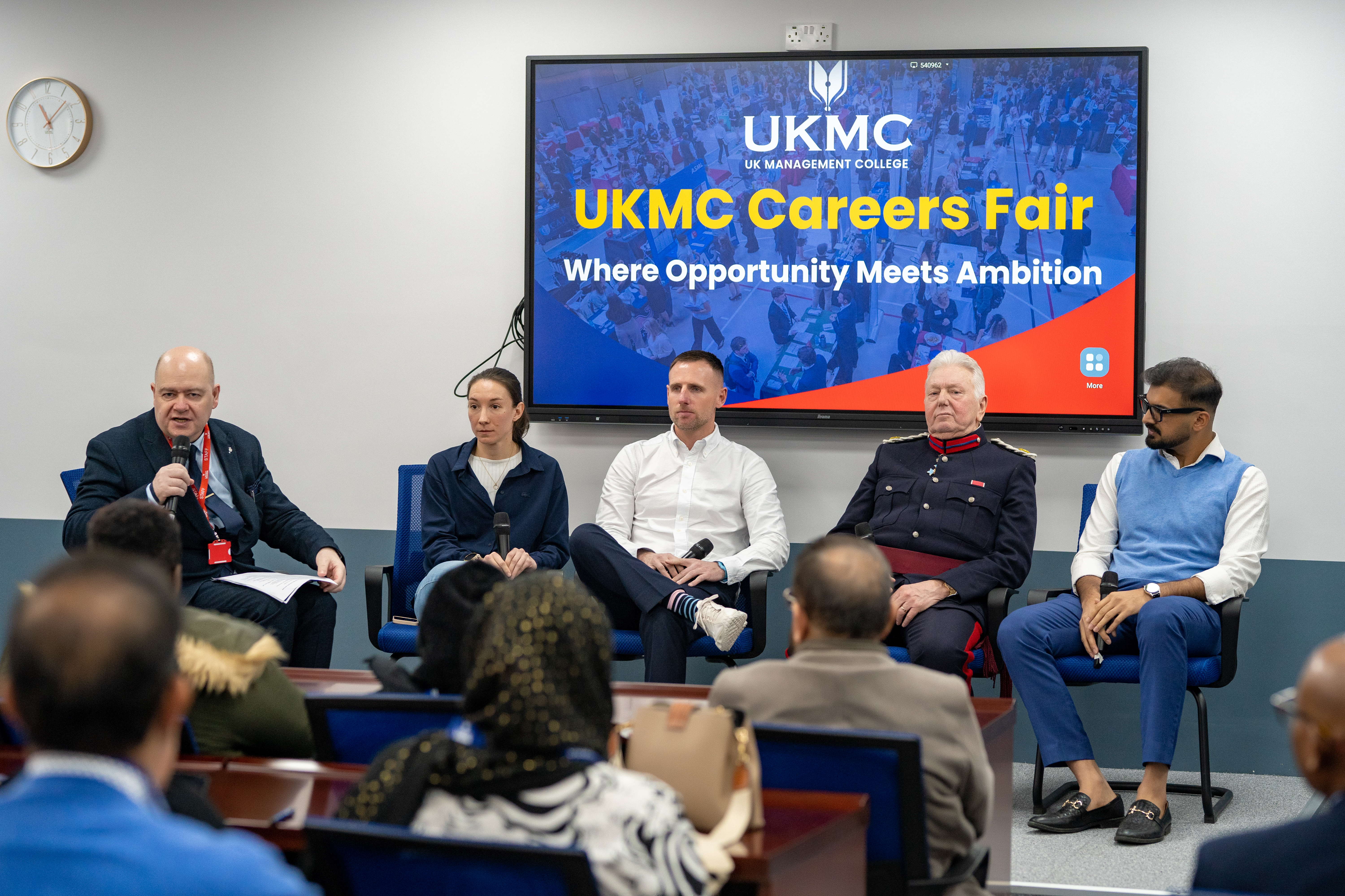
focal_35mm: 85
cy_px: 448
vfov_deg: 16.1
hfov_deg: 23.9
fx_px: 3175
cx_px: 672
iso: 1600
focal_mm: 85
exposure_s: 1/640
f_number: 2.8
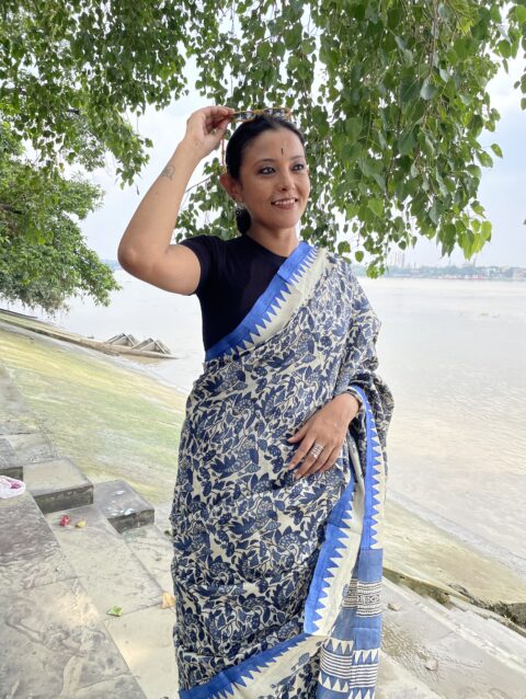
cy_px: 350
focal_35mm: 26
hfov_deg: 53.2
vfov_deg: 67.2
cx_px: 263
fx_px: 526
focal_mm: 4.2
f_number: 1.6
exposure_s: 1/1182
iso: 32
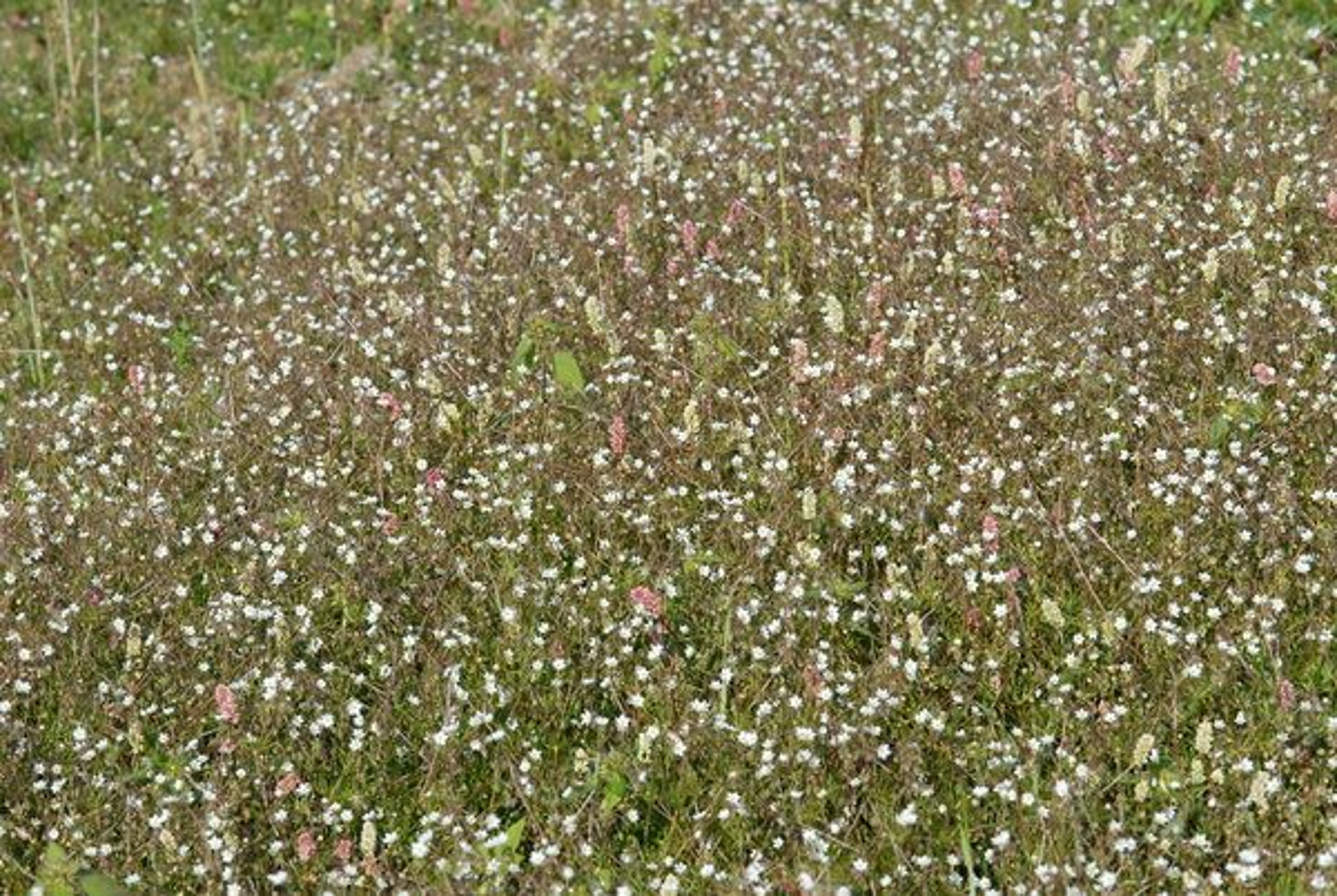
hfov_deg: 13.0
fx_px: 5858
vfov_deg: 8.7
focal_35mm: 158
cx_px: 668
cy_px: 448
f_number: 10
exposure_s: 1/320
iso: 200
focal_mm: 105
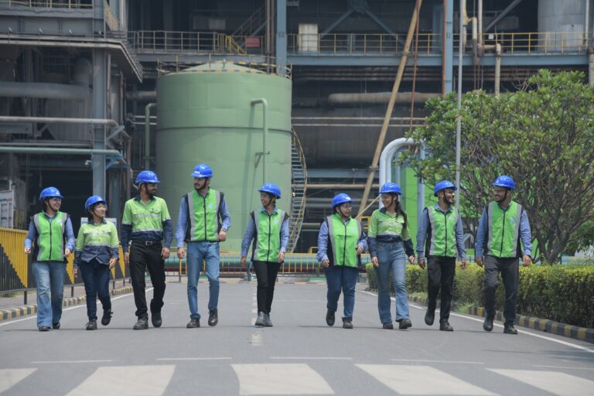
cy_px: 198
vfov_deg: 11.4
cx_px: 297
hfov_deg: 17.1
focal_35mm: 120
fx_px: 1980
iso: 80
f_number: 5.6
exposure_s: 1/250
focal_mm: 120
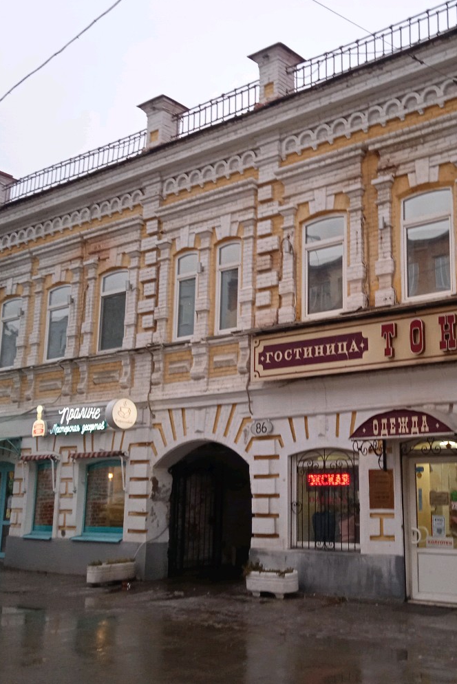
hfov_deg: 33.7
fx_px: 742
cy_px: 342
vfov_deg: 49.5
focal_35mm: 39
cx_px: 333
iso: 230
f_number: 2.2
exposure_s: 1/50
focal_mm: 3.43
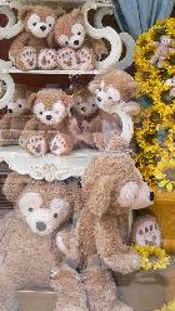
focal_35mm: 59
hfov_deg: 20.4
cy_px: 114
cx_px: 76
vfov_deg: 35.2
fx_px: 485
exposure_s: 1/320
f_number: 2.8
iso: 80
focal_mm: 5.8
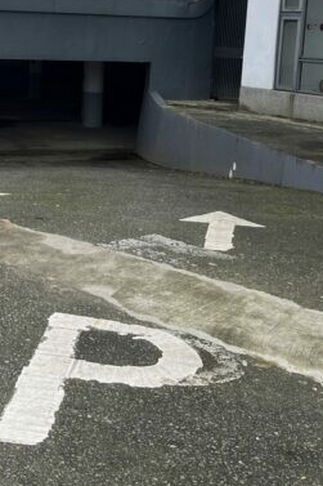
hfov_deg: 21.5
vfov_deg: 32.3
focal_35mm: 61
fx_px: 822
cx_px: 1
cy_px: 128
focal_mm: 5.1
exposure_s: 1/569
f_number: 1.6
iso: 50
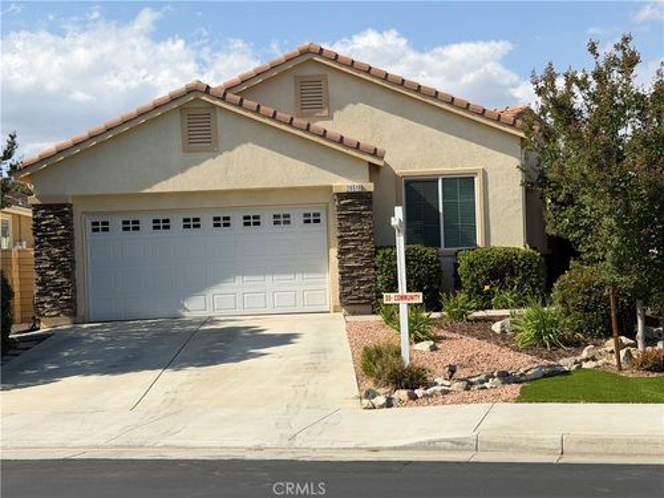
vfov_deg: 30.3
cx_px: 332
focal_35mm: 48
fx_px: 921
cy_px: 249
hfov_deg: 39.7
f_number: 1.78
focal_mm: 6.76
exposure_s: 1/6024
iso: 64
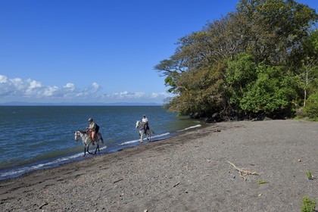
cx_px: 159
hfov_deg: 60.3
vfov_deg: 42.3
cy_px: 106
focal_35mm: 31
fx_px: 274
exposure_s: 1/500
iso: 200
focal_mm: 31
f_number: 11
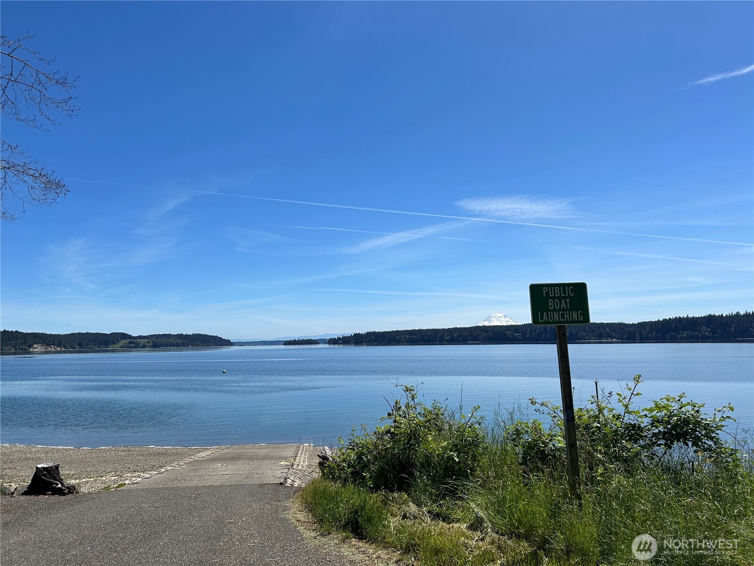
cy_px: 283
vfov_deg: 53.1
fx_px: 566
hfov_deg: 67.3
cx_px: 377
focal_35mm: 26
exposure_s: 1/6579
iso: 50
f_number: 1.5
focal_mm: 5.7
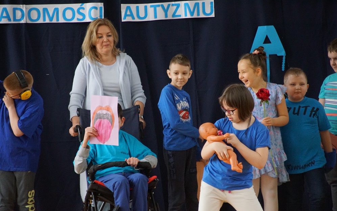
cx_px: 169
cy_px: 110
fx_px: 1906
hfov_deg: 10.1
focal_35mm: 208
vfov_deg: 6.3
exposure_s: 1/200
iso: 3200
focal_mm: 135
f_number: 5.6
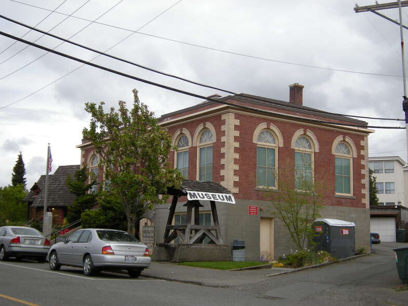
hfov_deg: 36.2
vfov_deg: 27.5
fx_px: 625
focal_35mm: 53
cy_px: 153
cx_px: 204
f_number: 3.8
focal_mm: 8.8
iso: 64
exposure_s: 1/468
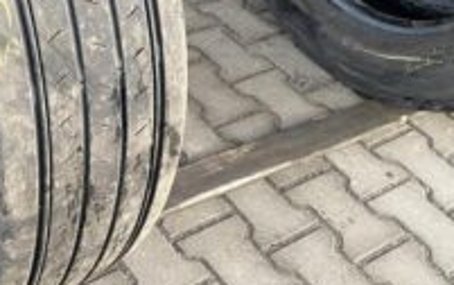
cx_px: 54
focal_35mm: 59
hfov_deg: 32.9
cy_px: 12
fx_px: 731
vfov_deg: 21.4
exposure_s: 1/81
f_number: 1.8
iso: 125
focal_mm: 4.25
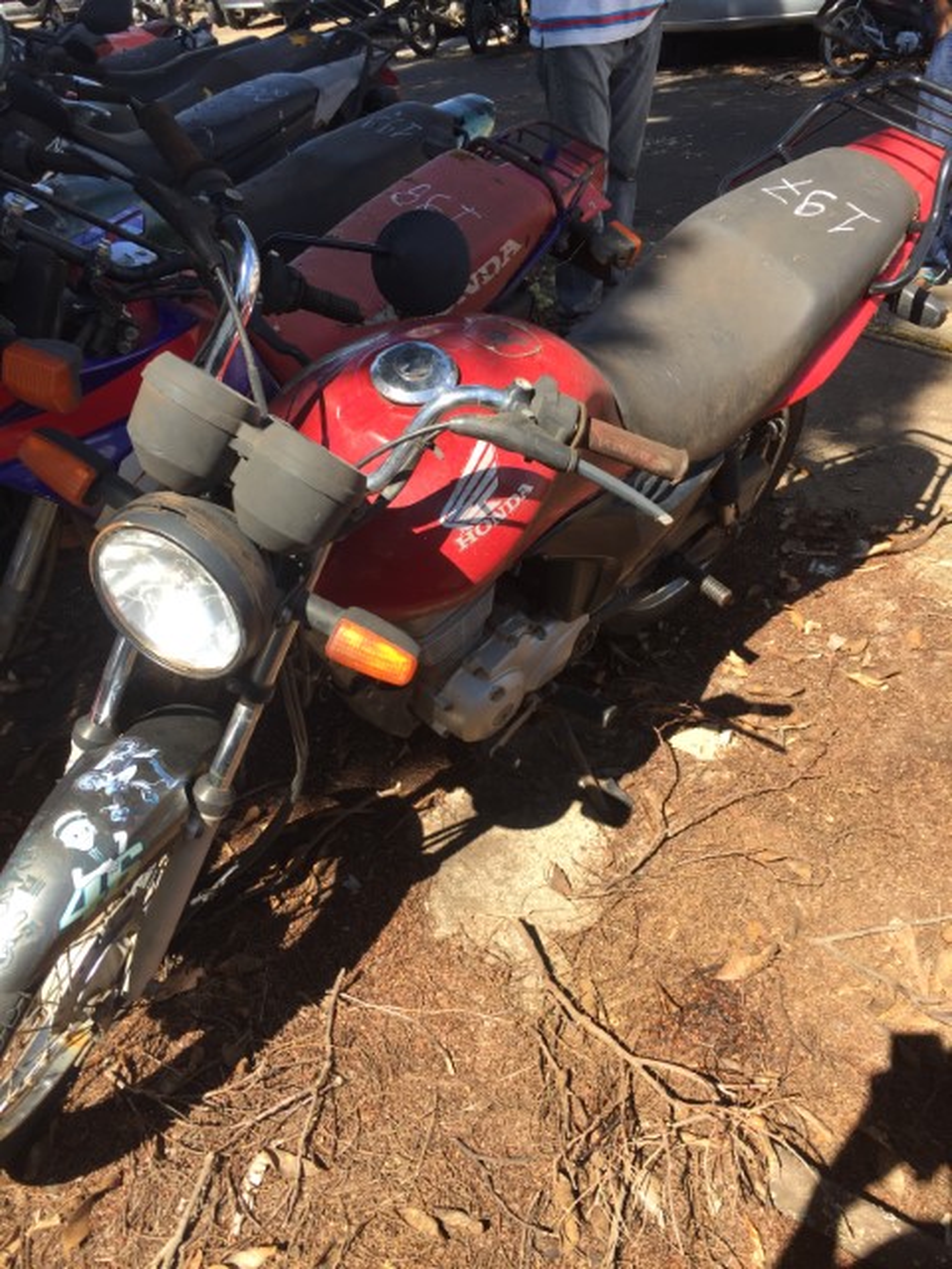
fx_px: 1063
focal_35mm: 29
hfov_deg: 48.2
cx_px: 476
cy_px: 634
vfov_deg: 61.7
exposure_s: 1/565
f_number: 2.2
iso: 32
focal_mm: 4.15
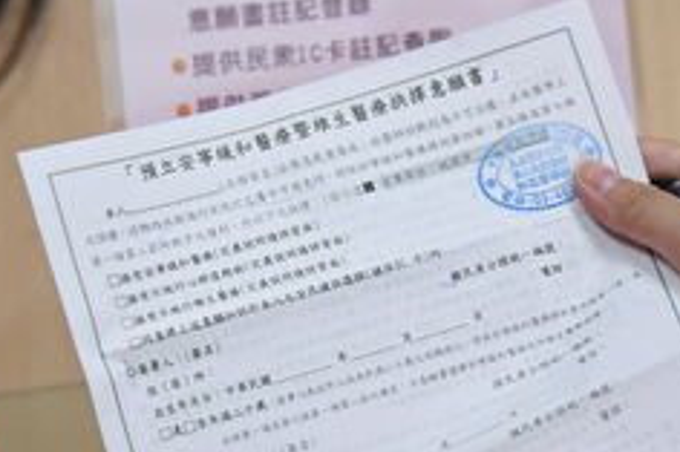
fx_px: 5757
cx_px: 274
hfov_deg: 6.8
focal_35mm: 305
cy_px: 109
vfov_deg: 4.5
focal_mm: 120
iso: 5000
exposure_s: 1/250
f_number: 5
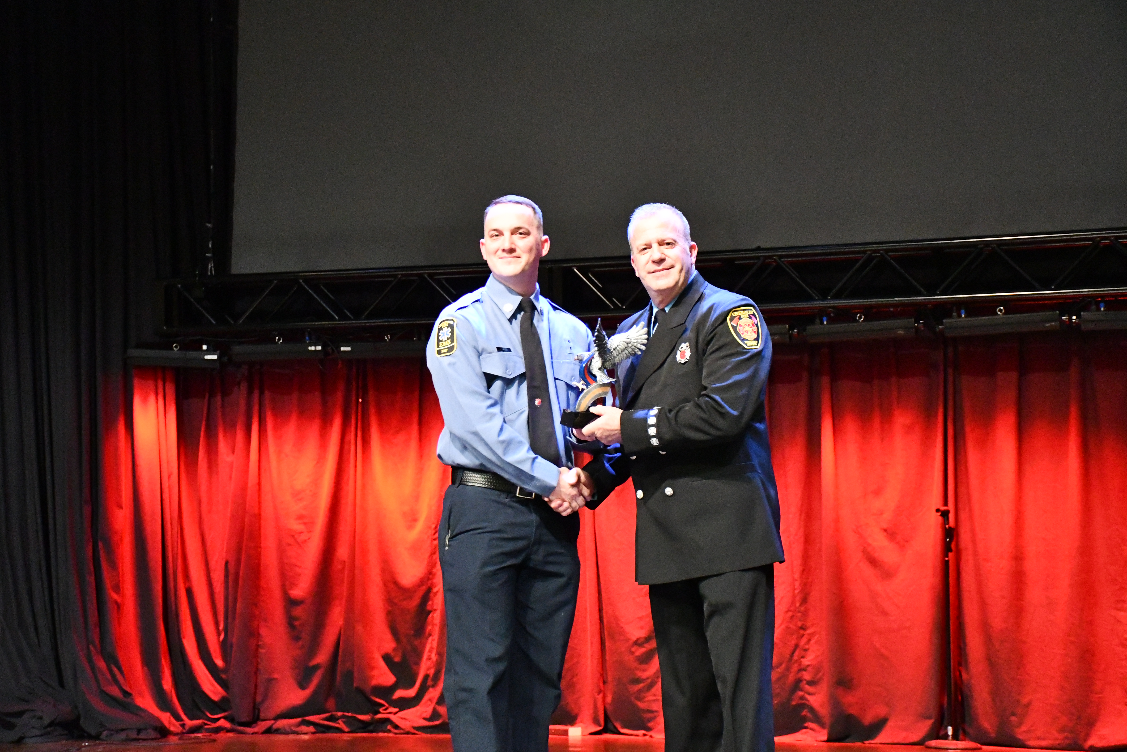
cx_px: 564
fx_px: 2097
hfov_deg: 30.1
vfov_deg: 20.3
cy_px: 376
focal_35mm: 67
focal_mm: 45
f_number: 4.5
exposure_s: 1/60
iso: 12800
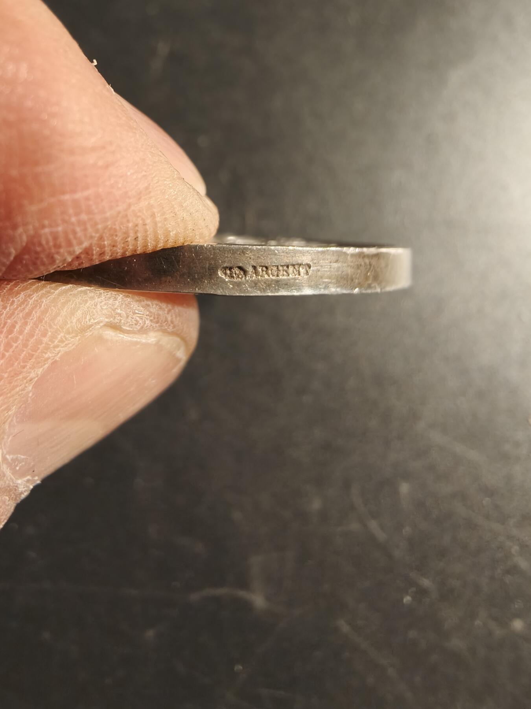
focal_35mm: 23
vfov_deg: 73.9
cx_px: 266
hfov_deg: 58.9
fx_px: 470
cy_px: 354
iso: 200
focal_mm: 2.32
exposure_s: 1/100
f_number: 2
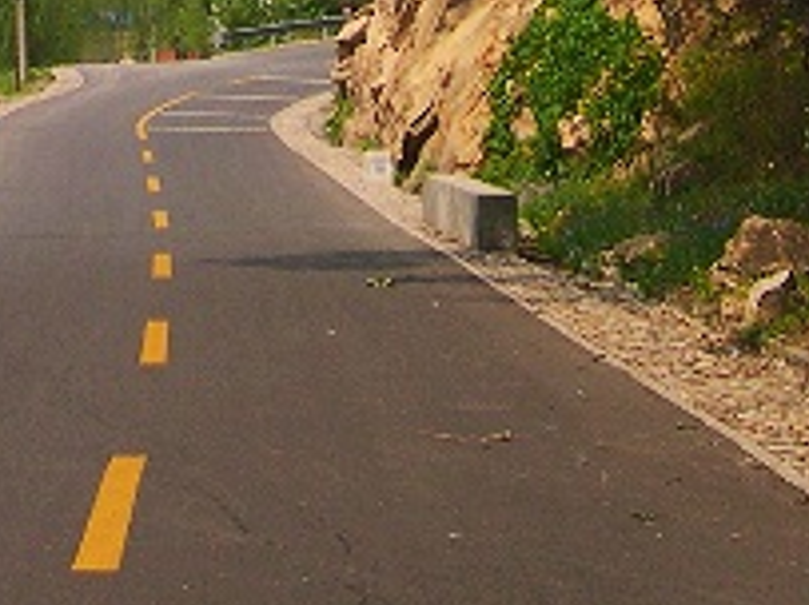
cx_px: 84
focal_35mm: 150
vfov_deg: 9.4
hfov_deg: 13.1
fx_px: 3504
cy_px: -513
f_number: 7.6
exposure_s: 1/154
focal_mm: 8
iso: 100
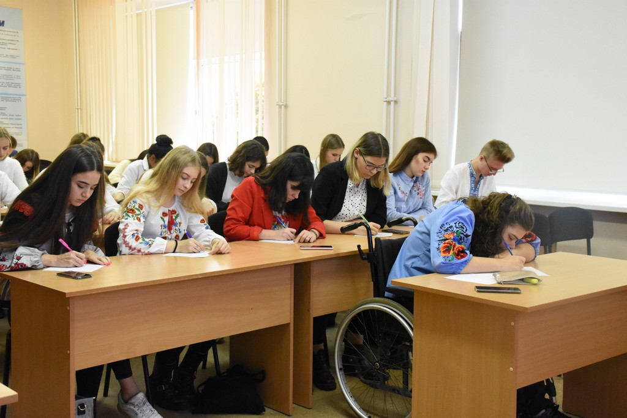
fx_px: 784
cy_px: 209
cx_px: 314
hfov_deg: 43.6
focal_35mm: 45
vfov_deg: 29.9
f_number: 6.3
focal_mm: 30
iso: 5000
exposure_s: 1/125
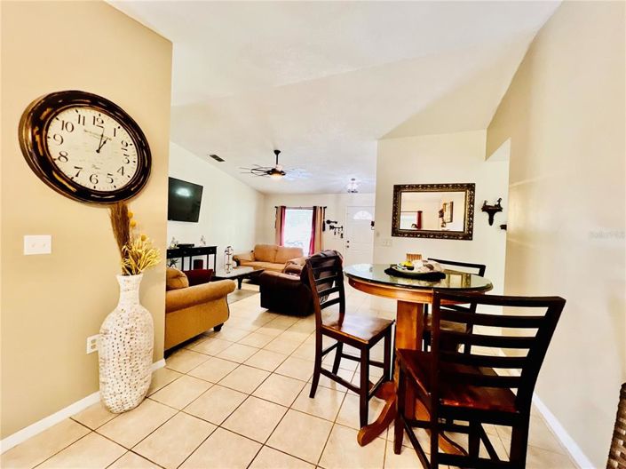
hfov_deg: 106.2
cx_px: 313
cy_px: 234
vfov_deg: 89.9
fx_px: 235
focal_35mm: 13
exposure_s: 1/60
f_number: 1.8
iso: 160
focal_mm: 1.57
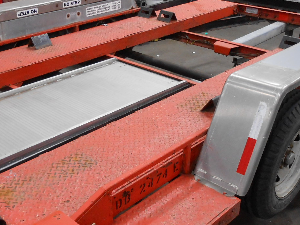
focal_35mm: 45
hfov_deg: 41.8
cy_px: 118
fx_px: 390
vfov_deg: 32.2
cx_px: 118
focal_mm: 4.6
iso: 200
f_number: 3.5
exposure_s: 1/30
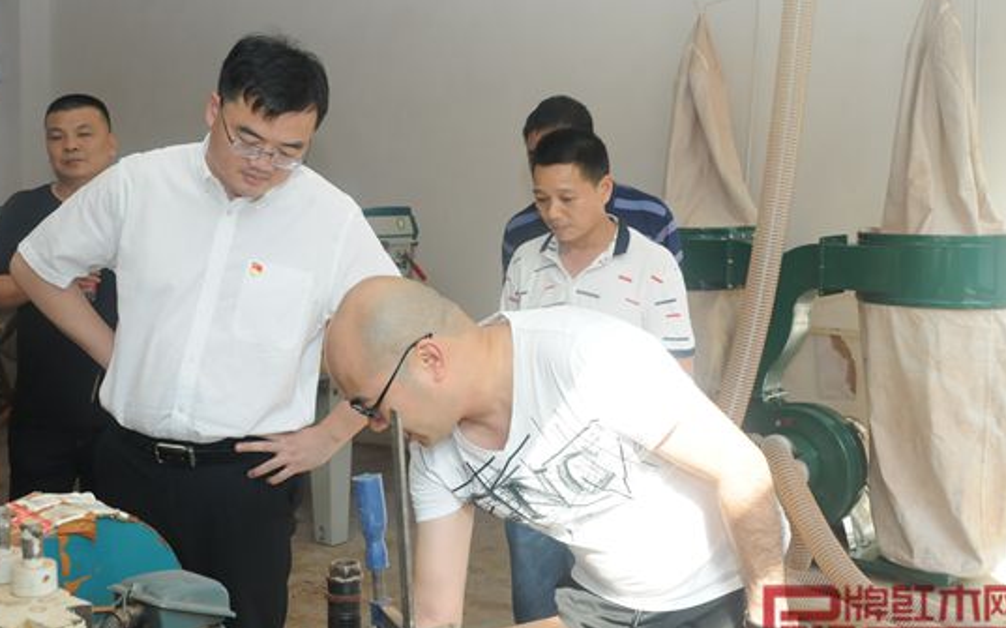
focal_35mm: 41
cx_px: 474
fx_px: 1123
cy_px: 297
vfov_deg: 31.2
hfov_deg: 48.2
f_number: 8
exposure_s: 1/250
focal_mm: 24
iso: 800
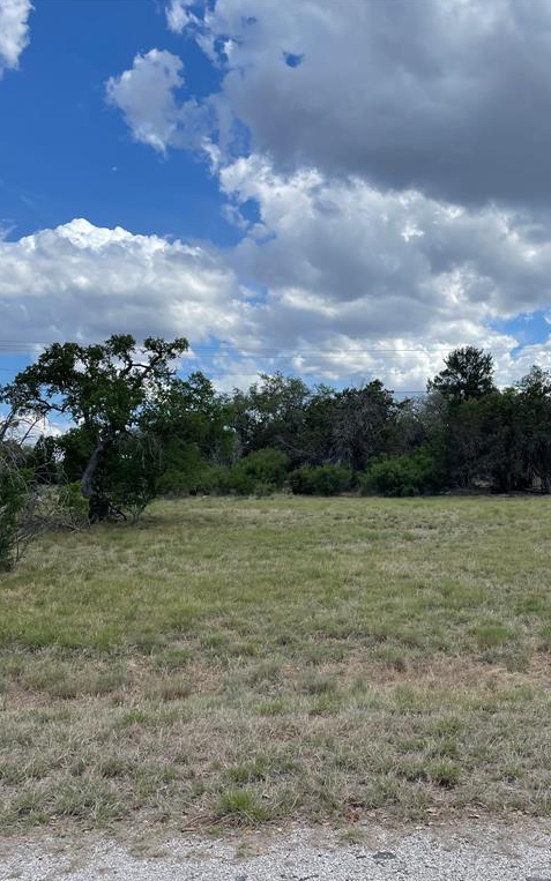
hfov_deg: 34.0
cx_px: 386
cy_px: 441
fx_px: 889
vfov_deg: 52.7
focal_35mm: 37
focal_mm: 4.2
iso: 32
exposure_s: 1/4292
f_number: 1.6
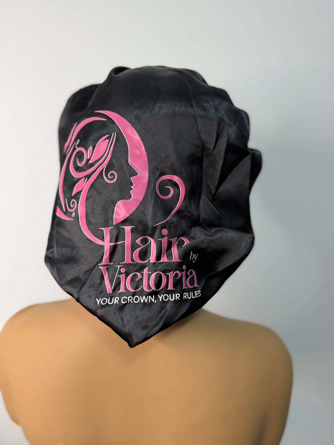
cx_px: 167
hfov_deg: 56.8
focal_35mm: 24
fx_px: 309
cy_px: 222
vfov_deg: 71.6
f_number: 1.78
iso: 200
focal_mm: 6.76
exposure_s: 1/66
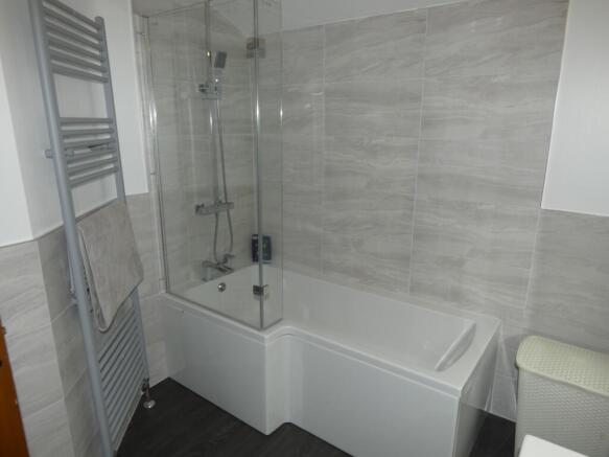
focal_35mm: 23
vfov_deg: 58.9
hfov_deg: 73.9
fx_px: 405
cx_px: 304
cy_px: 228
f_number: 3
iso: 80
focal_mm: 4.1
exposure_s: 1/60
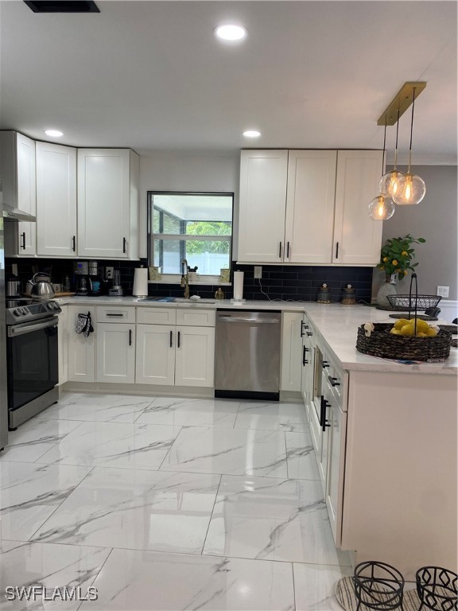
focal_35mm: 26
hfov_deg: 53.1
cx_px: 229
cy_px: 306
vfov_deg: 67.3
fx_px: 459
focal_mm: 4.25
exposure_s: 1/120
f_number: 1.8
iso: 80
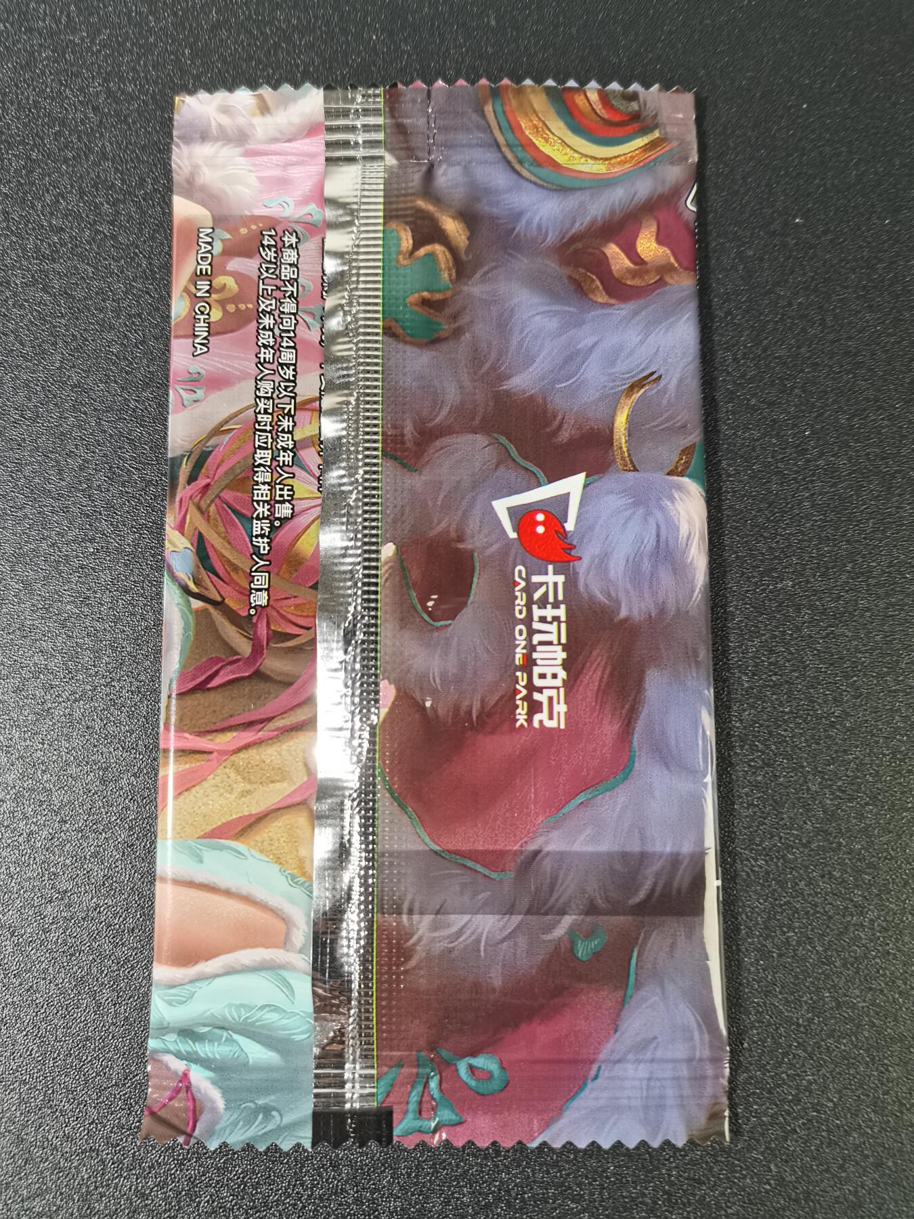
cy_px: 610
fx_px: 915
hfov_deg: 53.1
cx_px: 457
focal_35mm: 26
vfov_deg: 67.3
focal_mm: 5.58
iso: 80
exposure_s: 1/100
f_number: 1.8
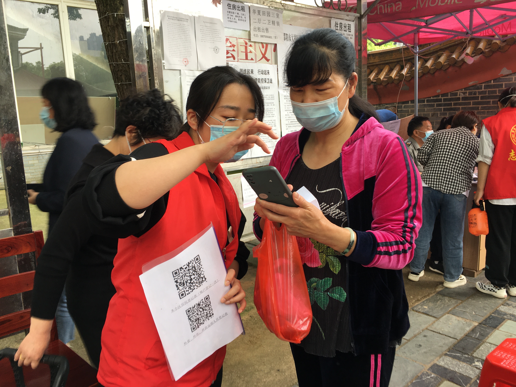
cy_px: 194
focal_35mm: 29
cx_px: 258
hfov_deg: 61.7
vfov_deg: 48.2
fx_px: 432
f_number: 2.2
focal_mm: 4.15
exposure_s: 1/50
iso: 25
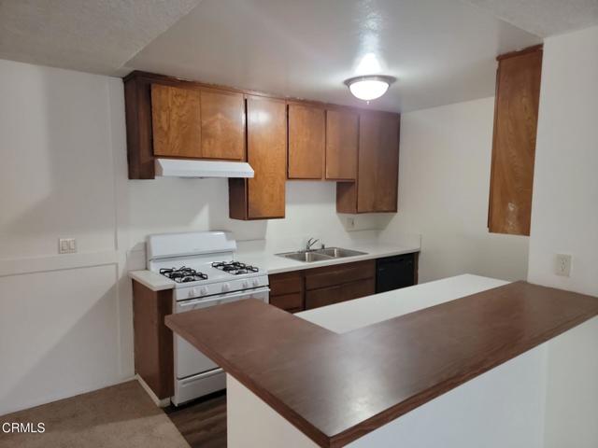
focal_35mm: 24
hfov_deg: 71.6
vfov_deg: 56.8
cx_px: 299
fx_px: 415
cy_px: 224
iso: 898
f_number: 1.8
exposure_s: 1/39.1
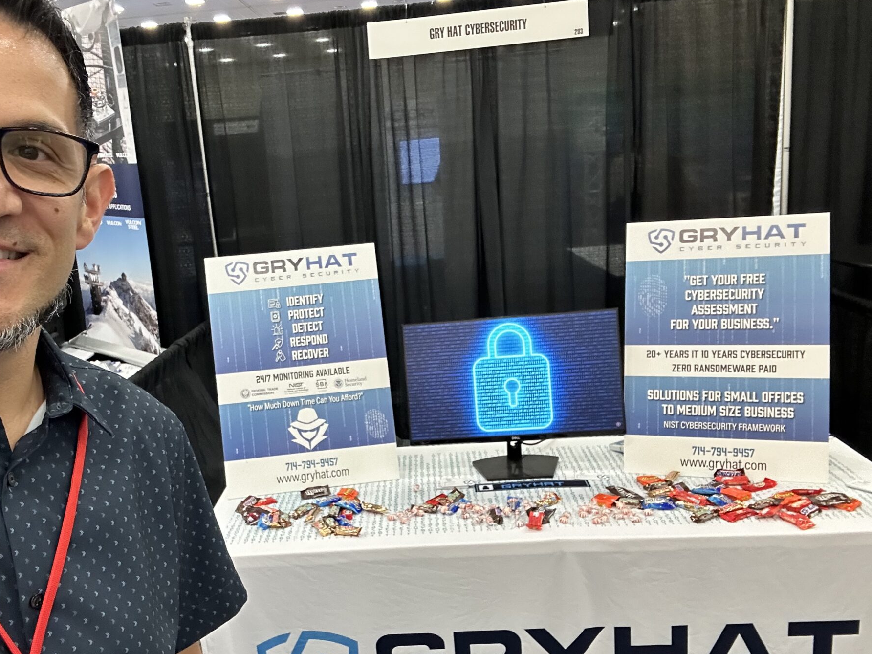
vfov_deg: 42.9
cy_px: 346
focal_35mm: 33
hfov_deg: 55.2
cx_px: 377
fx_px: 831
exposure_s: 1/60
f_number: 1.9
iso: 250
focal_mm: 2.69
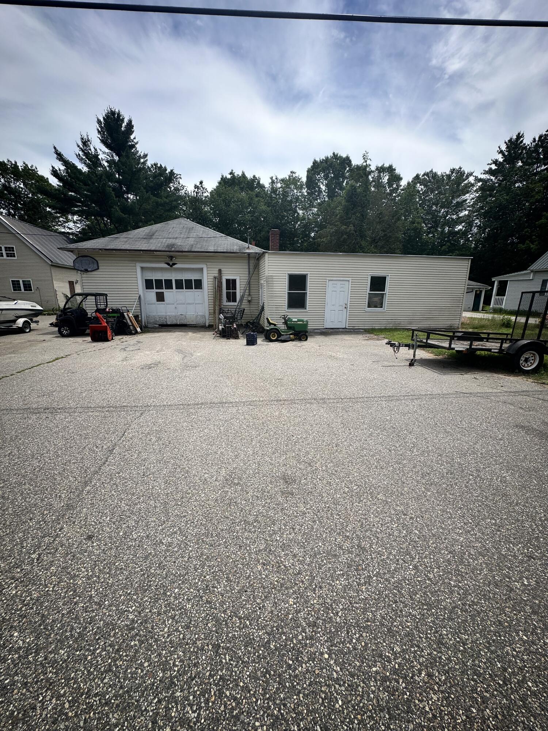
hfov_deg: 85.7
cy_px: 366
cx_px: 274
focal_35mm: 14
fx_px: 296
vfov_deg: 102.1
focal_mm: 2.22
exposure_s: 1/1715
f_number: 2.2
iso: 40
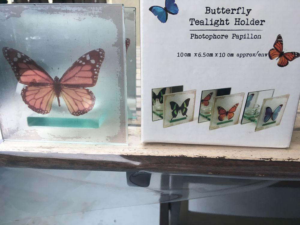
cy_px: 112
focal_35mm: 29
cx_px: 150
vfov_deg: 48.2
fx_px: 251
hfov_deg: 61.7
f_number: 2.2
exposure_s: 1/33
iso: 25
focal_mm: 4.15
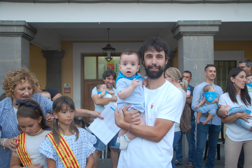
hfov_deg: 51.3
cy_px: 84
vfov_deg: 35.4
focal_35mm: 38
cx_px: 126
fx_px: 262
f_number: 3.8
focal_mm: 25
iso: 400
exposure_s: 1/60
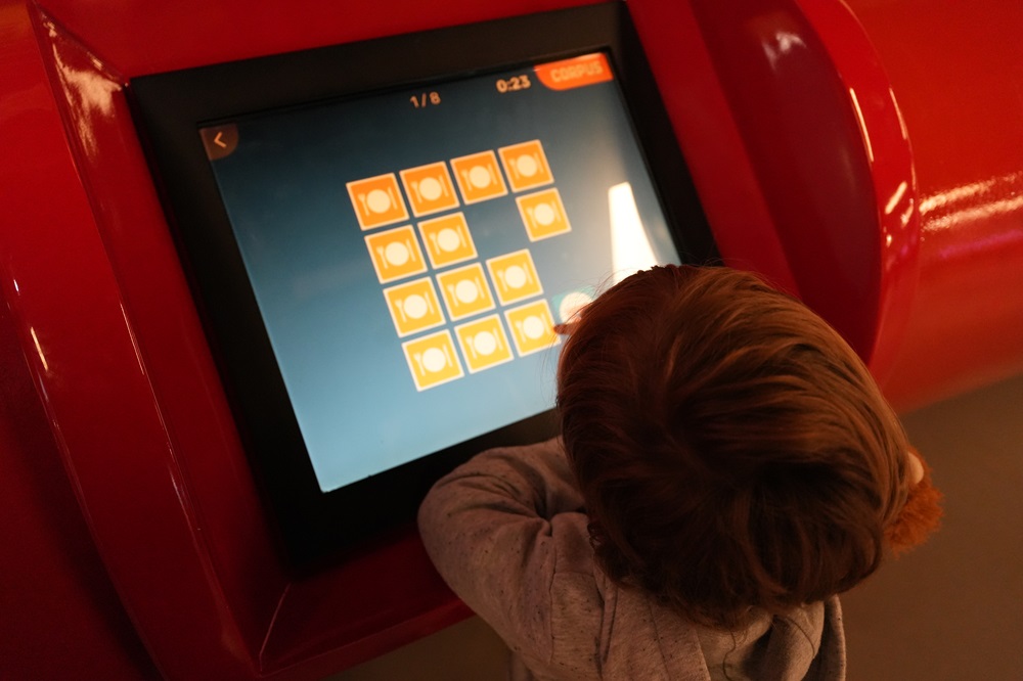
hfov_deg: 67.4
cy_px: 340
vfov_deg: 47.9
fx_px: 767
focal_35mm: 27
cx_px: 512
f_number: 4
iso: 6400
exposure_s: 1/160
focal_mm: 27
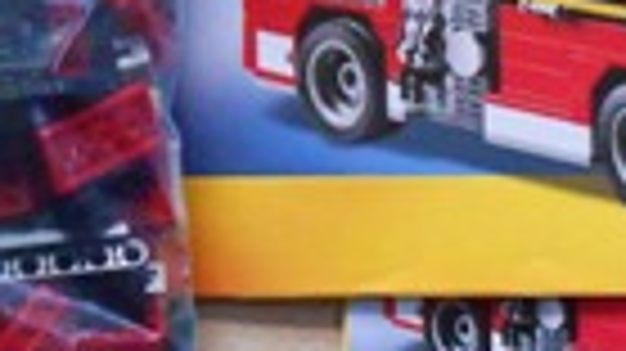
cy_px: 176
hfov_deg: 22.8
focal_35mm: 91
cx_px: 567
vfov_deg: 13.3
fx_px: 1510
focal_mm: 4.6
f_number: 3.2
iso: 800
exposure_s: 1/5
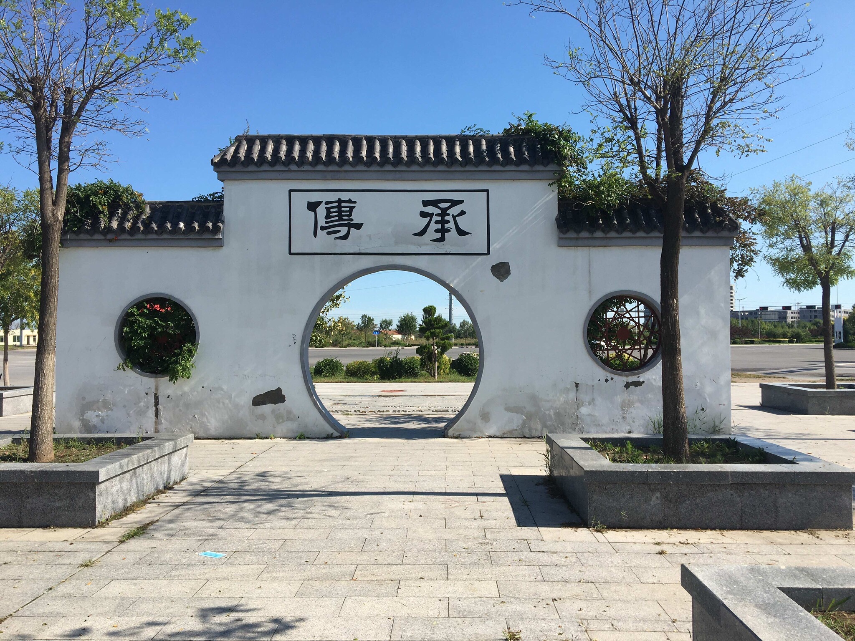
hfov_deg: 61.7
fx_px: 716
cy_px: 320
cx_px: 428
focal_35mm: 29
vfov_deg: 48.2
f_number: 2.2
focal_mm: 4.15
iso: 25
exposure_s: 1/1637
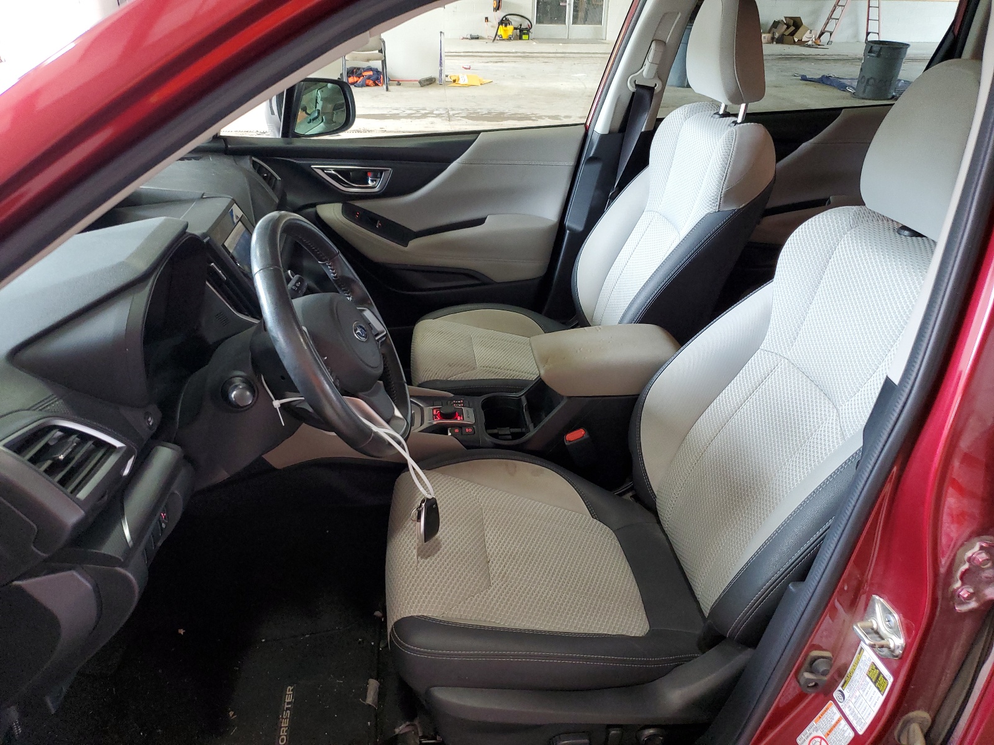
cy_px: 372
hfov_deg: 67.3
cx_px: 497
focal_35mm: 26
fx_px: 747
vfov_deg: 53.1
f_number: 1.5
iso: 167
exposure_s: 1/60.2
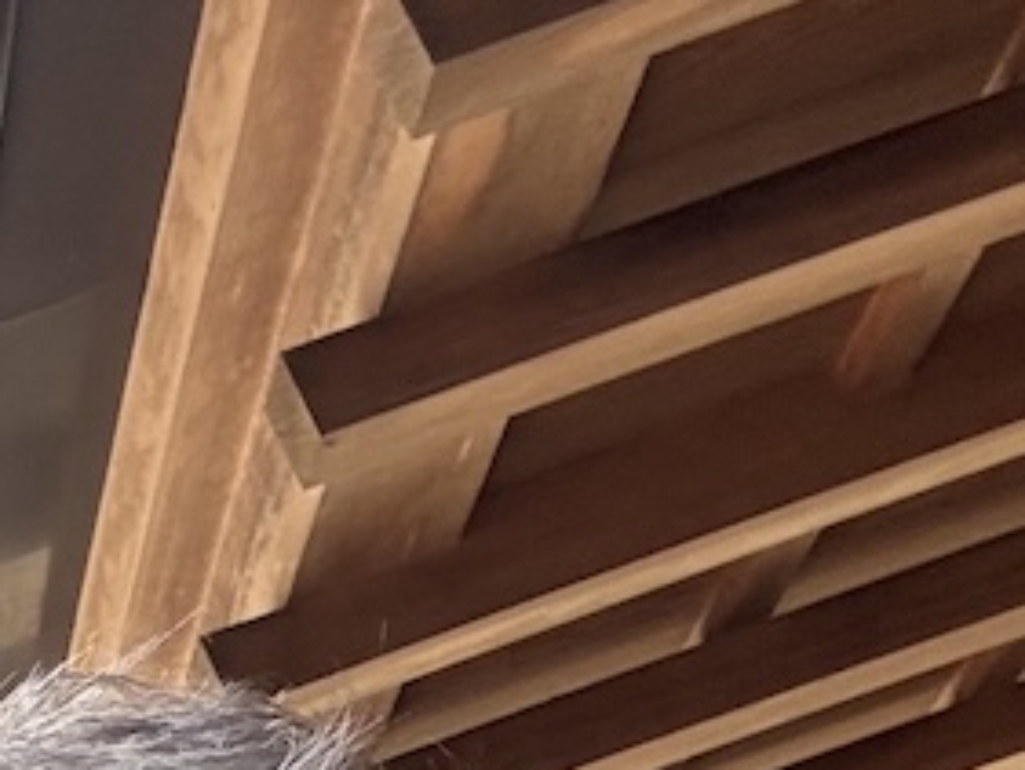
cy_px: 1533
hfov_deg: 15.8
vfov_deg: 12.1
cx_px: -719
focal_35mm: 109
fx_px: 3229
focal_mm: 2.69
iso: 40
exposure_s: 1/121
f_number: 1.9
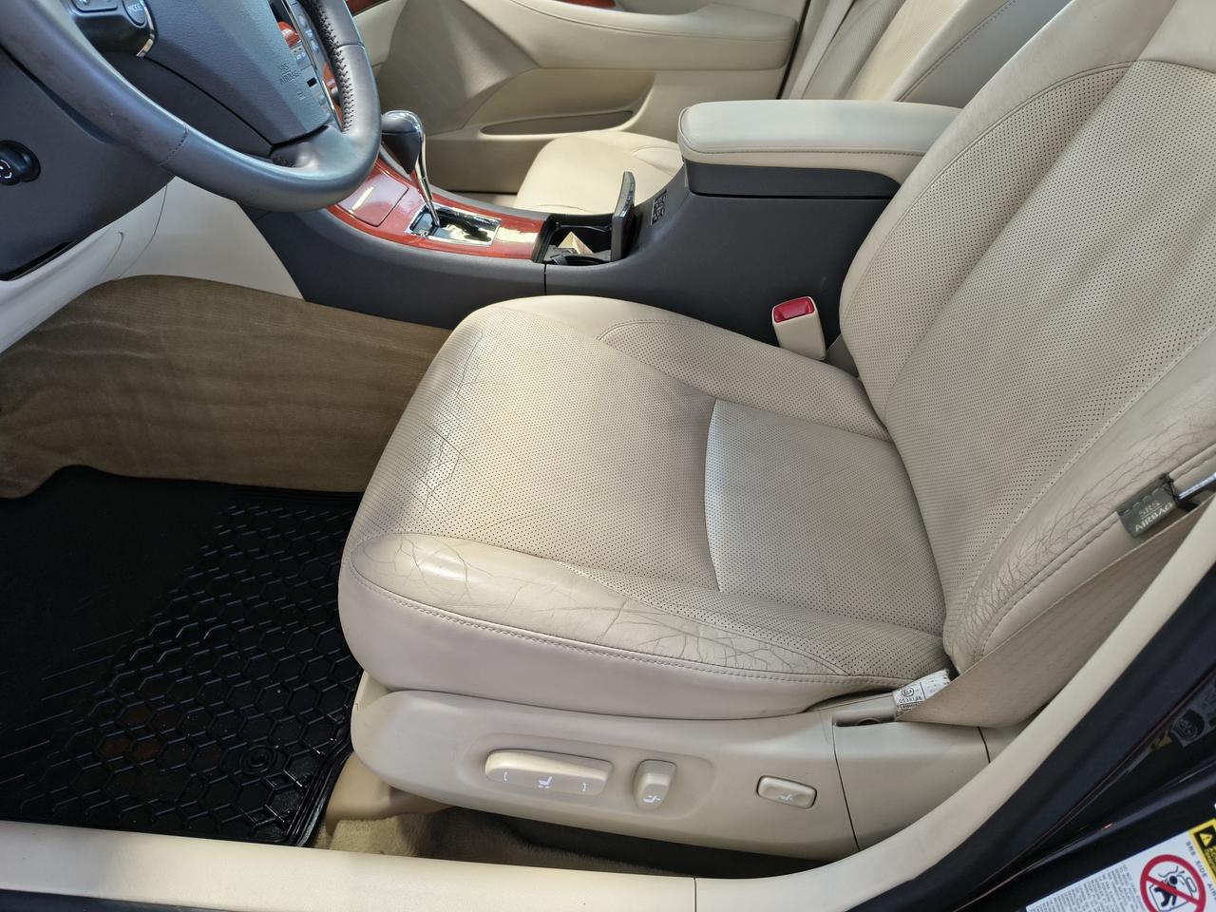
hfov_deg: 71.6
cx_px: 608
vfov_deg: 56.8
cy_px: 456
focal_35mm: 24
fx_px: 843
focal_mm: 5.56
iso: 429
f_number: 1.8
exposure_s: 1/50
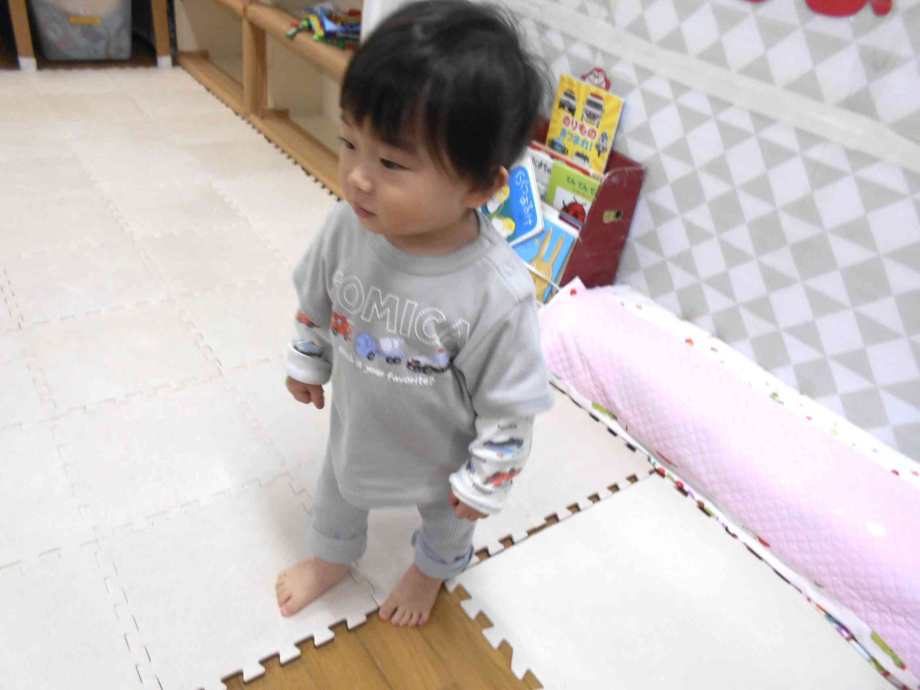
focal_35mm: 26
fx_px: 691
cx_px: 460
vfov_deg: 53.1
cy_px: 345
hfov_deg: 67.3
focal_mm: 4.6
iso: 160
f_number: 3.2
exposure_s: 1/30
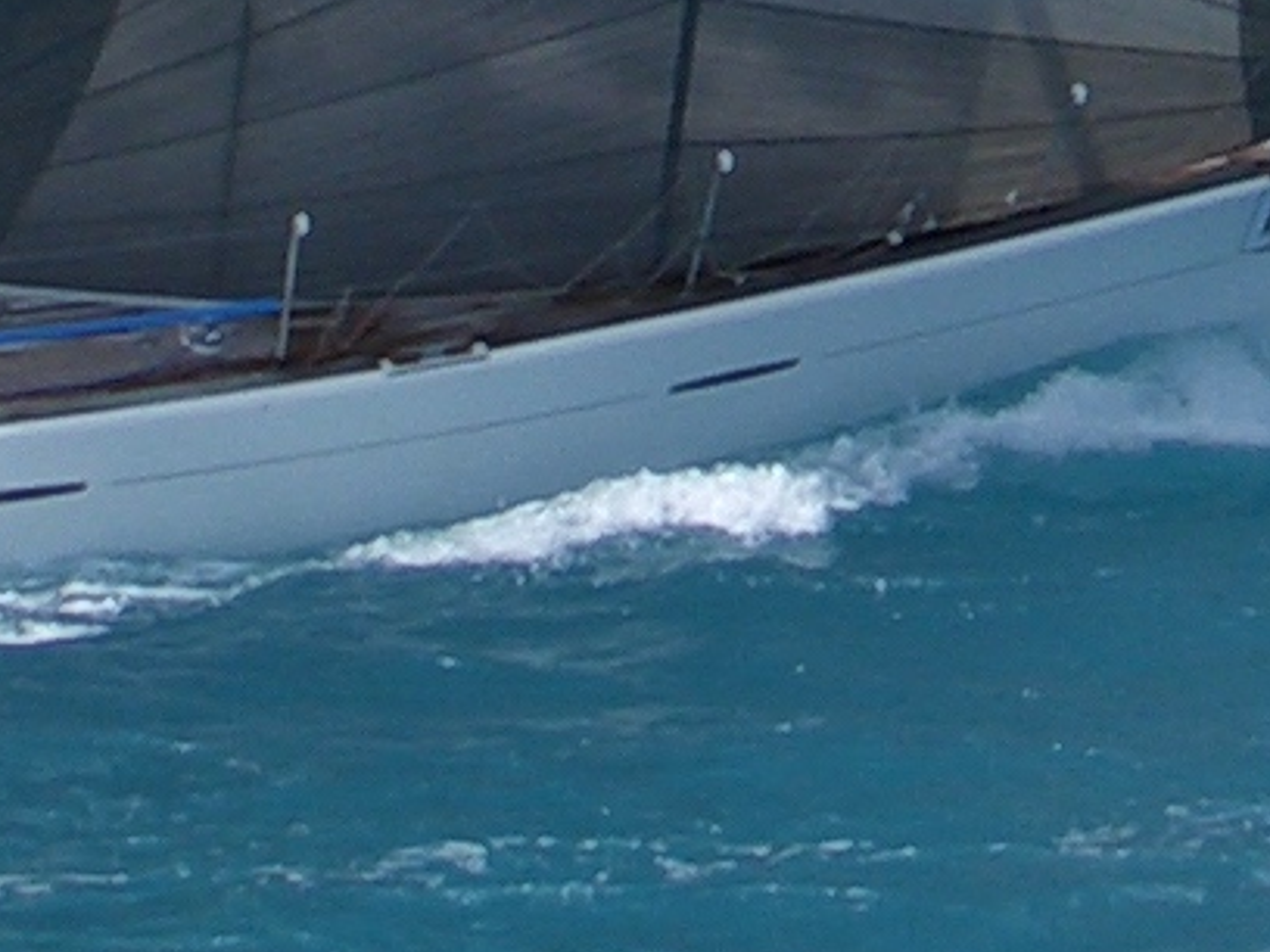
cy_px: -1204
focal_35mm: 228
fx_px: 8365
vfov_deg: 6.3
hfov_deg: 8.7
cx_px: 1002
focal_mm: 7.1
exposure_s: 1/800
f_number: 4.5
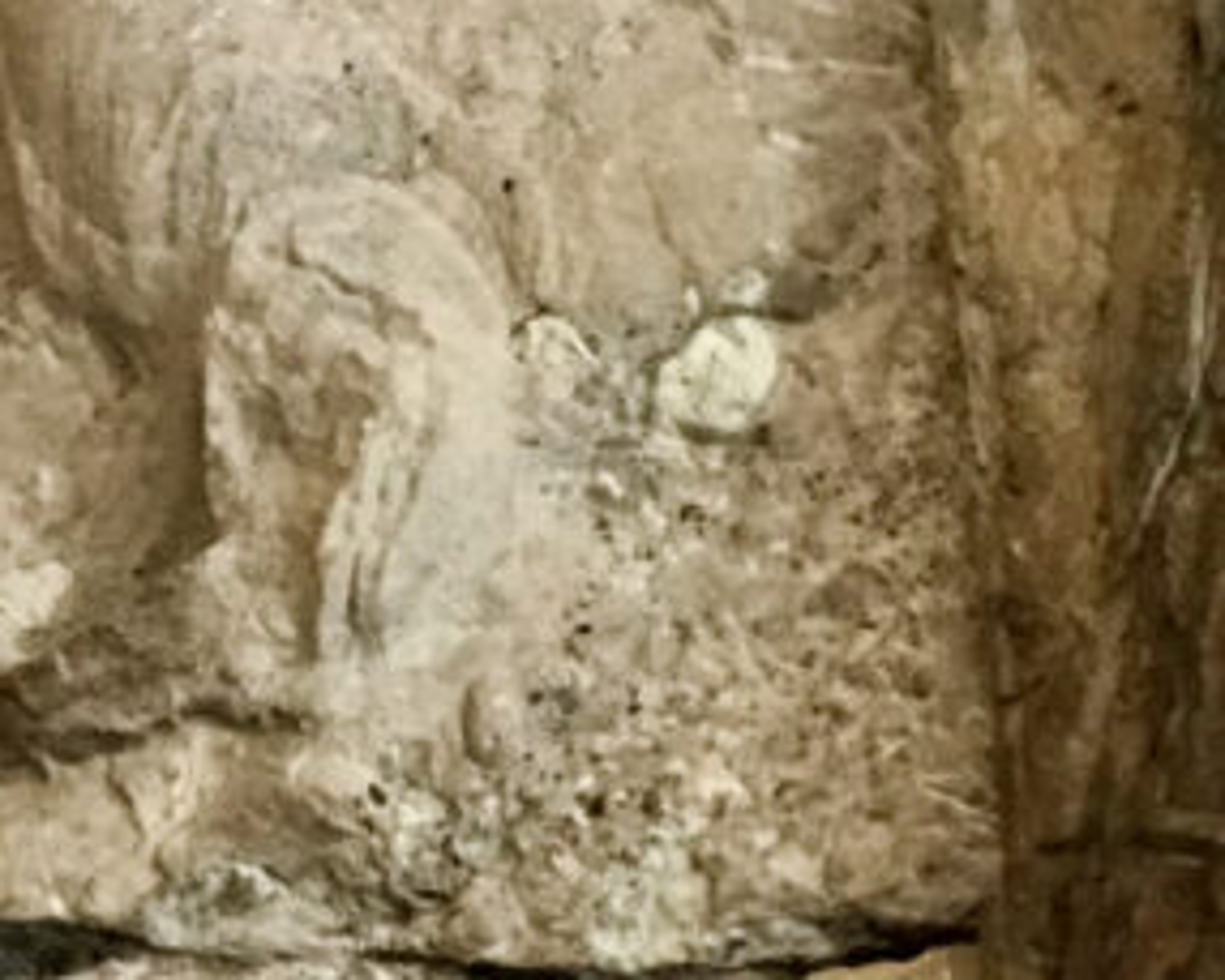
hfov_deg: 17.1
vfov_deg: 13.8
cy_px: 539
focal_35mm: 112
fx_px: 4062
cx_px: 608
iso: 125
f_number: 2.2
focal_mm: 2.87
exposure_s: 1/30
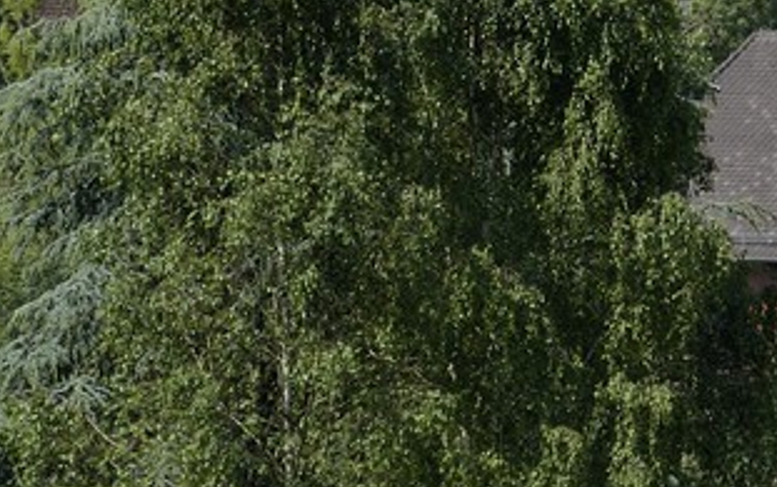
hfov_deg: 3.0
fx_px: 14985
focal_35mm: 707
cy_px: -942
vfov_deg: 1.9
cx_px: -39
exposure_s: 1/320
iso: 200
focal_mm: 135
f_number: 10
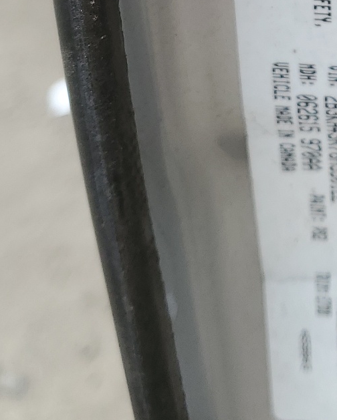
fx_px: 1071
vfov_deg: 19.8
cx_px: 403
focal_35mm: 86
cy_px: -174
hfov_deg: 17.1
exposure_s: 1/370
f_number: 1.5
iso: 50
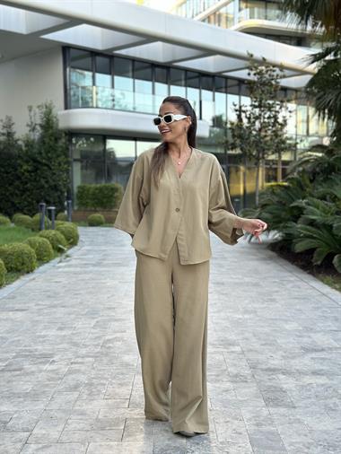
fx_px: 630
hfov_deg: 30.3
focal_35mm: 48
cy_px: 227
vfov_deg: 39.6
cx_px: 170
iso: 80
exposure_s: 1/208
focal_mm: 6.86
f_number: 1.78
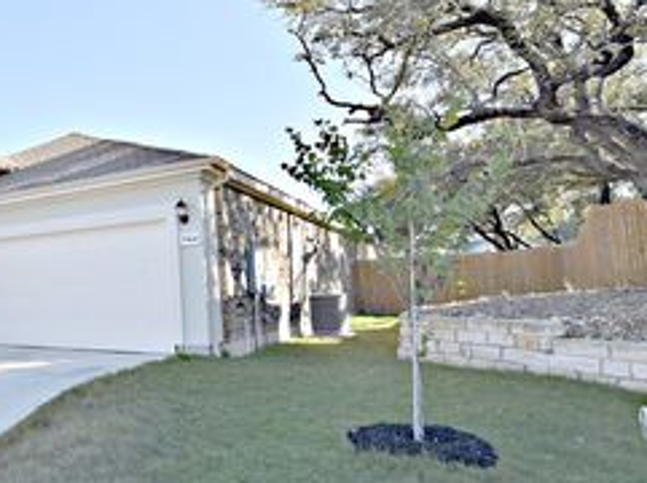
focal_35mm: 28
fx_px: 523
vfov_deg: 49.6
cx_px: -8
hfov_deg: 50.5
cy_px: 252
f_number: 9
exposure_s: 1/320
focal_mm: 14
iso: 200
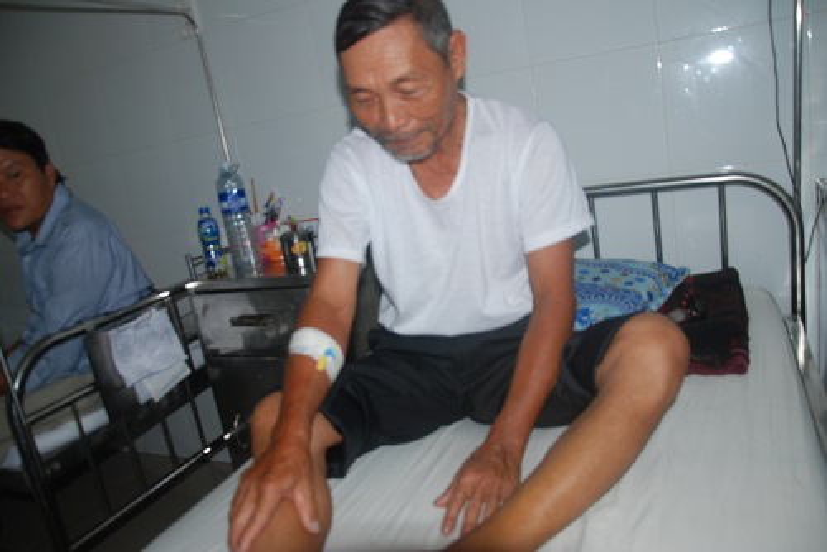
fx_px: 621
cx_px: 414
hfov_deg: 67.4
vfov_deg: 48.0
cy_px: 276
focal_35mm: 27
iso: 250
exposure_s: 1/60
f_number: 3.5
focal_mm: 18
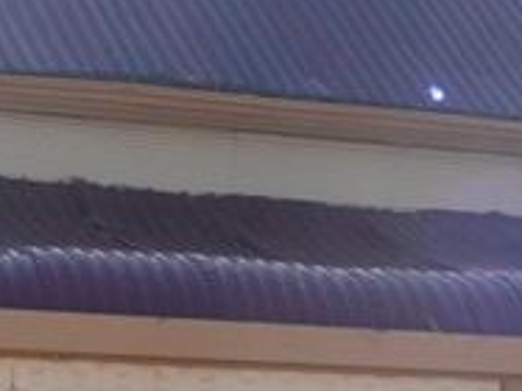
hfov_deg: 9.2
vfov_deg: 6.9
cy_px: 430
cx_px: 595
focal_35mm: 214
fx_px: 3225
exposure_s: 1/320
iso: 100
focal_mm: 8.2
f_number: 4.2
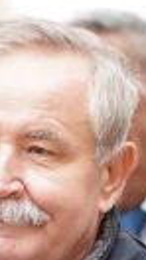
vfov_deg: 2.0
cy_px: 734
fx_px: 7466
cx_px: -249
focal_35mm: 1082
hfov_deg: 1.1
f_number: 4
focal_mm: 105
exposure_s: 1/100
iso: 320
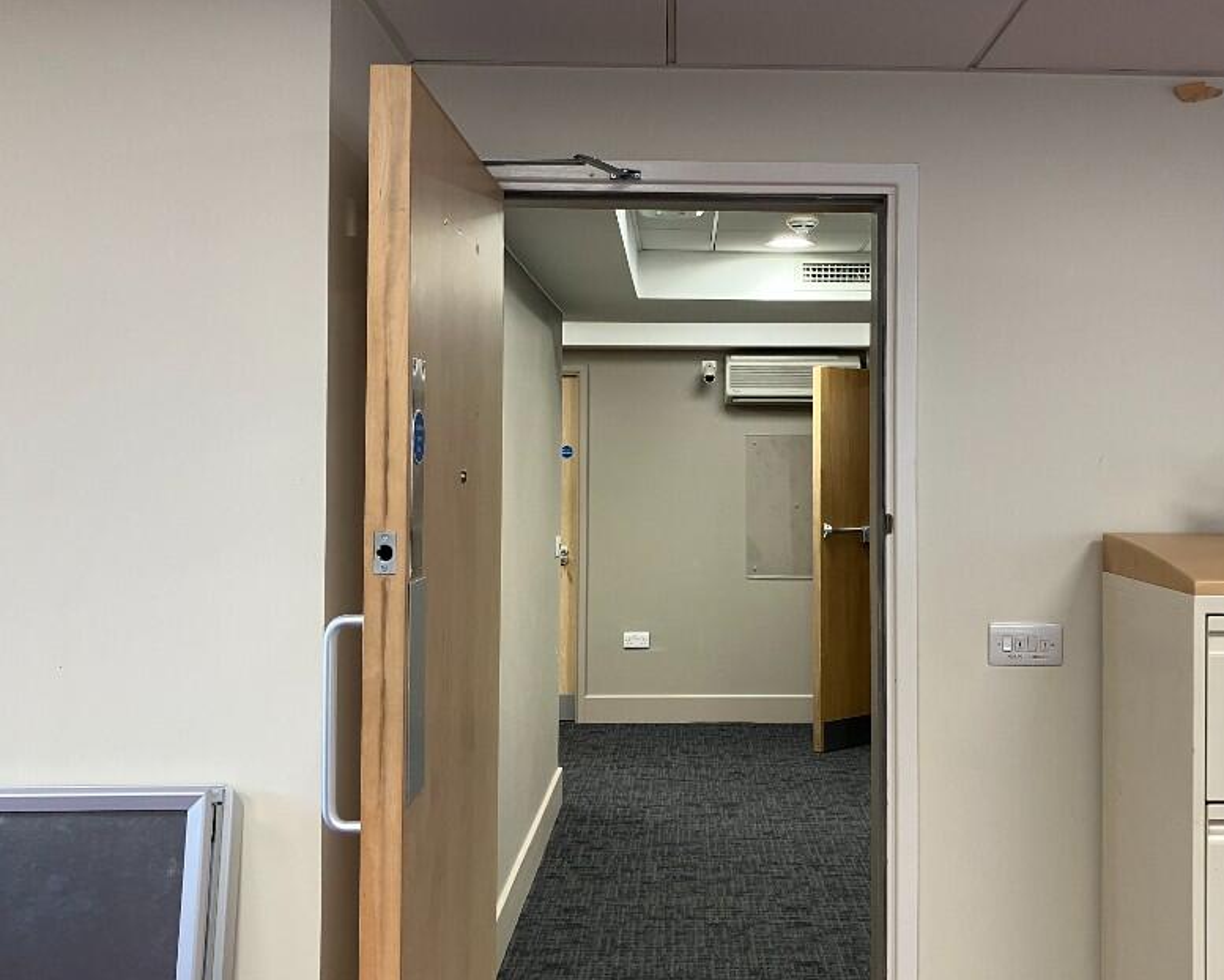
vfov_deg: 41.1
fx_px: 1304
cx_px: 744
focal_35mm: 36
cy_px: 440
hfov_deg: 49.9
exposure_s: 1/50
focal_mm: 3.99
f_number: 1.8
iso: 64
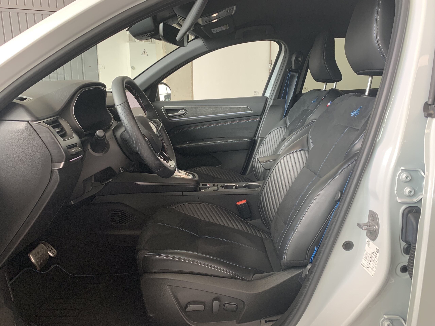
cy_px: 163
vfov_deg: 53.1
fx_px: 327
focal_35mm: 26
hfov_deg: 67.3
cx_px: 218
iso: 100
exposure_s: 1/98
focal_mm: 4.25
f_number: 1.8
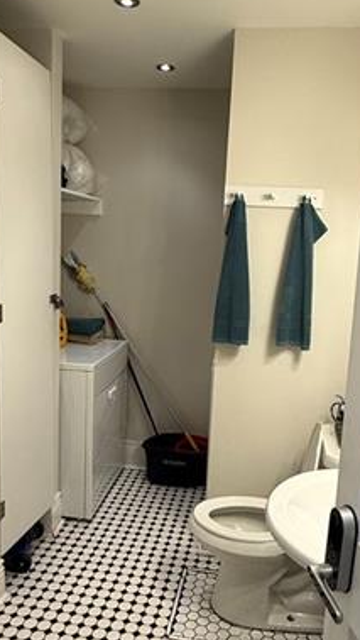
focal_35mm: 31
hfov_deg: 37.8
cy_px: 327
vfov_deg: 62.6
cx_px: 194
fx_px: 525
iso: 125
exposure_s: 1/120
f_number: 2.2
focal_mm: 2.22
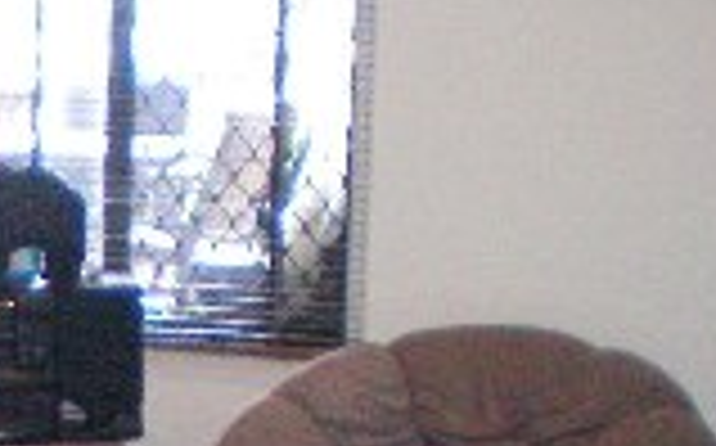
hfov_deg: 12.6
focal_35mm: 162
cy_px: 685
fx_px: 3158
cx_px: -167
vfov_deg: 7.9
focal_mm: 6.3
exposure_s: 1/60
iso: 400
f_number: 3.1
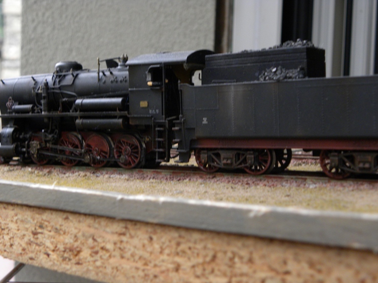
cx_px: 186
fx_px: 579
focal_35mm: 53
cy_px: 143
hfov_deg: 36.2
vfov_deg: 27.5
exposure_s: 1/76.5
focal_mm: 9.2
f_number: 3.5
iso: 179
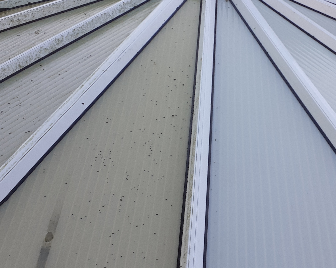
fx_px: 497
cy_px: 87
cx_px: 216
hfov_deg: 37.0
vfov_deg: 30.0
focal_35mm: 50
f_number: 1.9
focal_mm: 3.6
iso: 40
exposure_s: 1/315
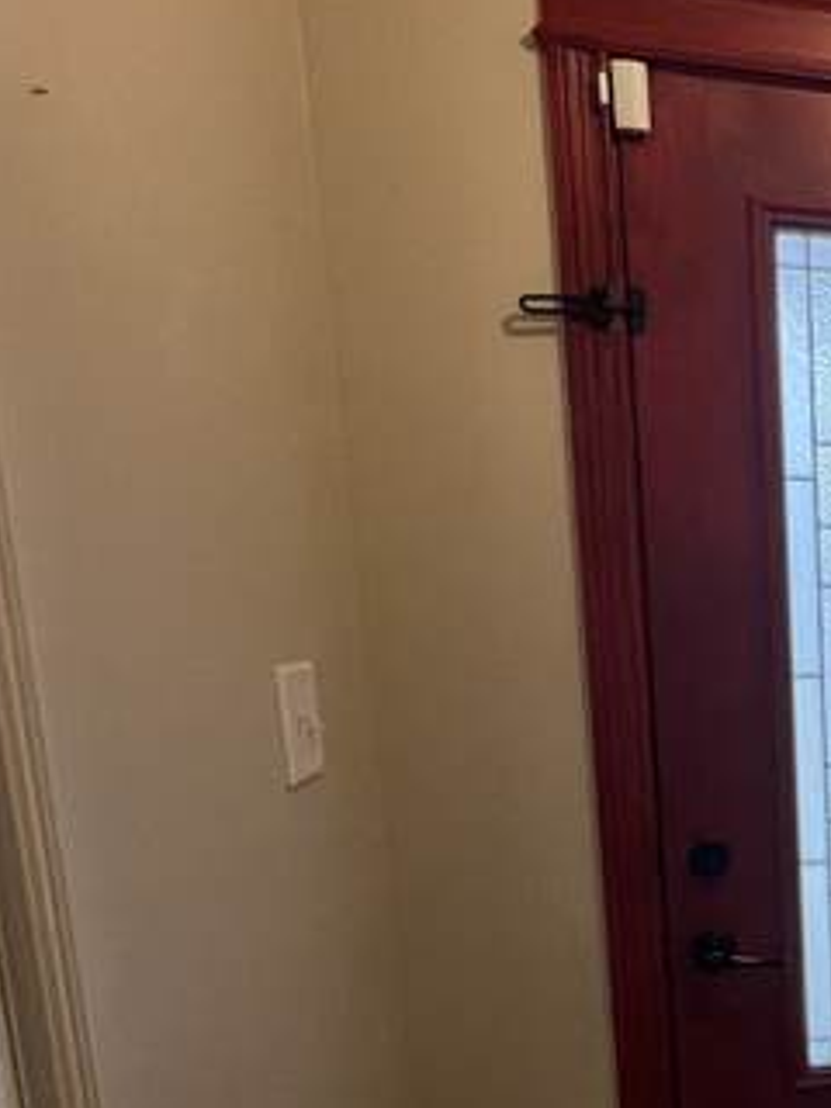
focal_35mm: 39
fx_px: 1248
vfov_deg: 46.0
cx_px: 1156
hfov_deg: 28.2
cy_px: 848
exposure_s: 1/120
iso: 160
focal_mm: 1.57
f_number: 1.8
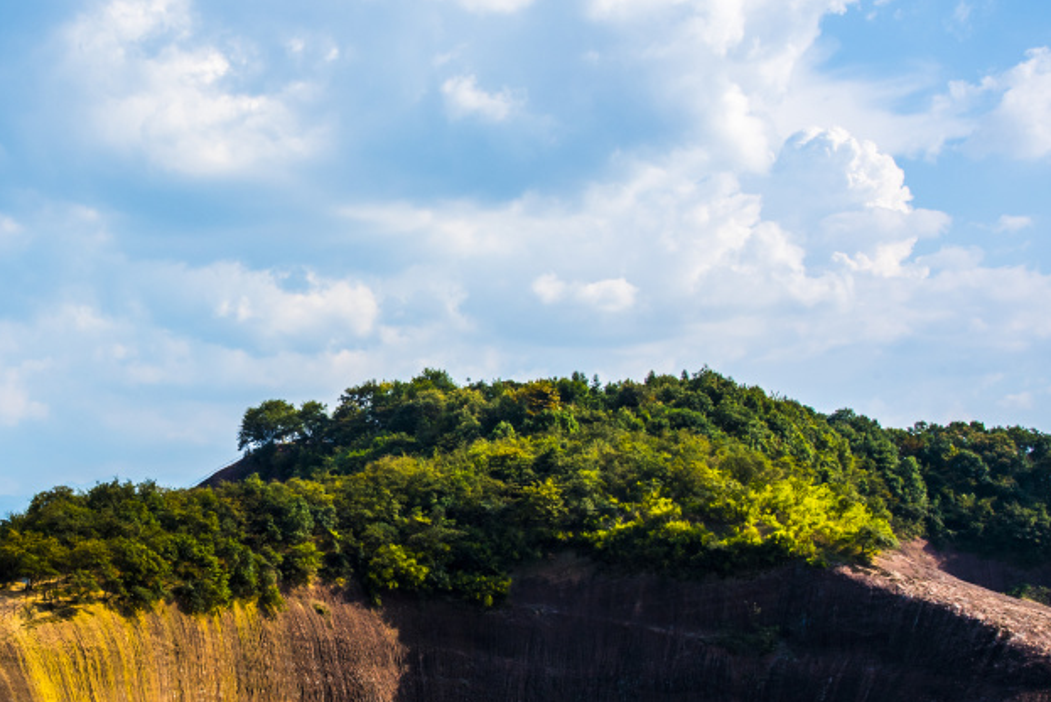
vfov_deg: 17.7
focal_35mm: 77
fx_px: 2249
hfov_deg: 25.7
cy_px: 428
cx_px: 181
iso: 100
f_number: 16
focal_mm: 40
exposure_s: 1/125
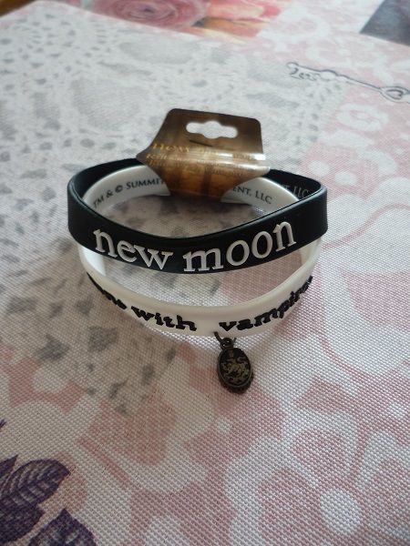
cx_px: 205
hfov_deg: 49.7
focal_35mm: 28
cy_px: 273
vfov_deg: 63.4
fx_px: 442
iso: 80
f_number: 2.8
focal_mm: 5
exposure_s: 1/30
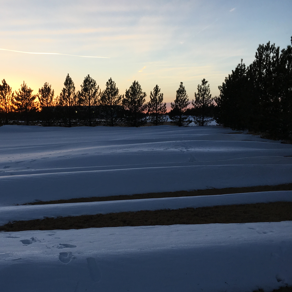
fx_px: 401
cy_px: 189
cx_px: 114
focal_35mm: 42
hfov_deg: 39.8
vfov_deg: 39.7
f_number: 2.2
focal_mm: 4.15
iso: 25
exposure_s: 1/193
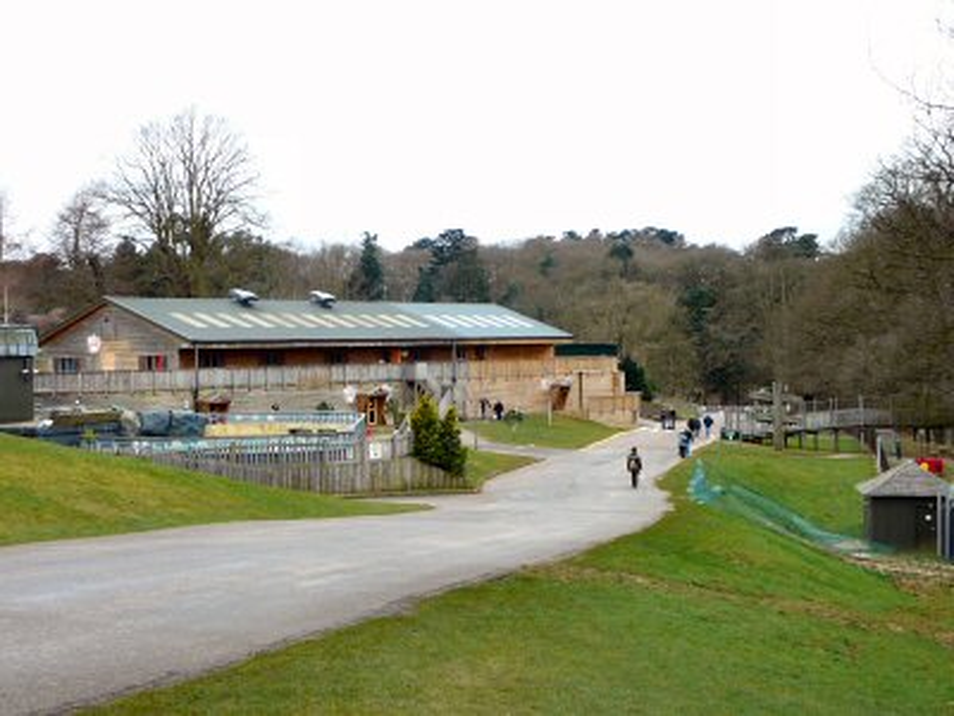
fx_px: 1681
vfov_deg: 24.0
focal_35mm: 61
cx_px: 477
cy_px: 358
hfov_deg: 31.7
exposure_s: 1/60
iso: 80
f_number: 3.6
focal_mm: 9.1
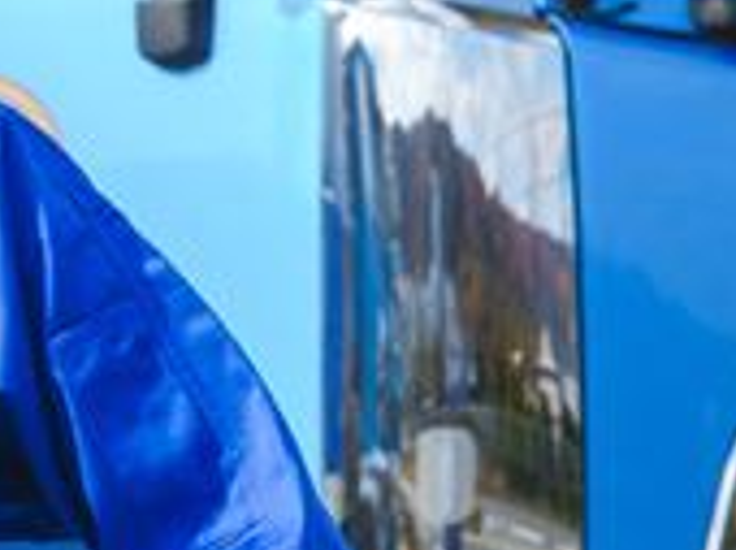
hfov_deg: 4.2
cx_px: 30
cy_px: 134
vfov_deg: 3.1
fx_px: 10128
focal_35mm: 477
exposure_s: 1/800
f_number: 4.5
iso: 125
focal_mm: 42.74
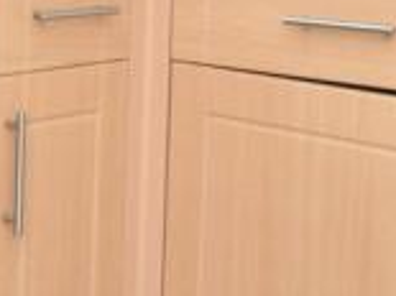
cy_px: -134
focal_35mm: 124
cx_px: 13
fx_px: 1420
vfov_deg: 11.5
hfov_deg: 15.6
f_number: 4.5
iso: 800
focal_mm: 13
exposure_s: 1/80
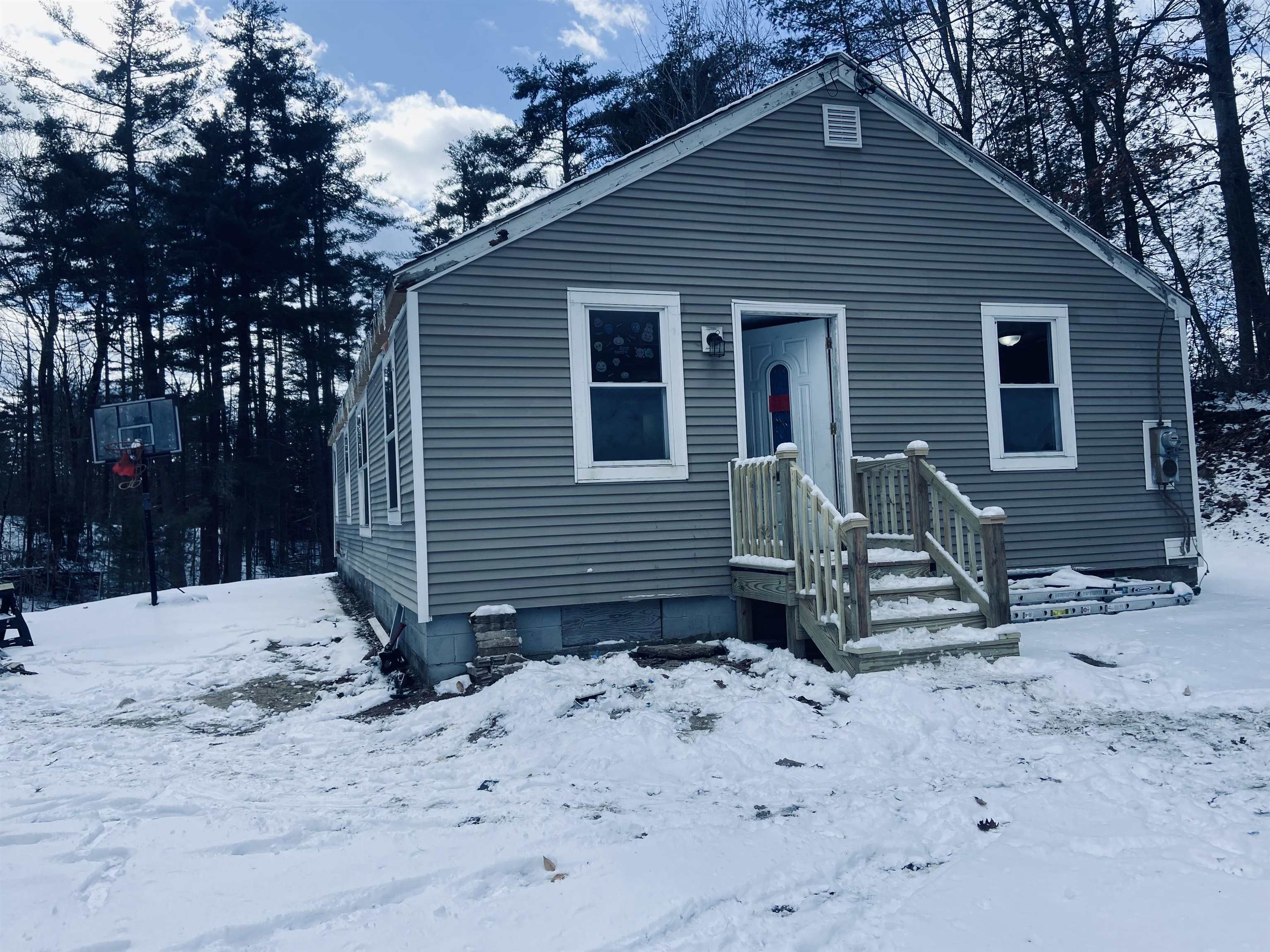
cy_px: 476
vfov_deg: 53.1
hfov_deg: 67.3
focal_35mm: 26
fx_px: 954
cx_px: 635
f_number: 1.8
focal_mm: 4.25
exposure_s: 1/1898
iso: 32
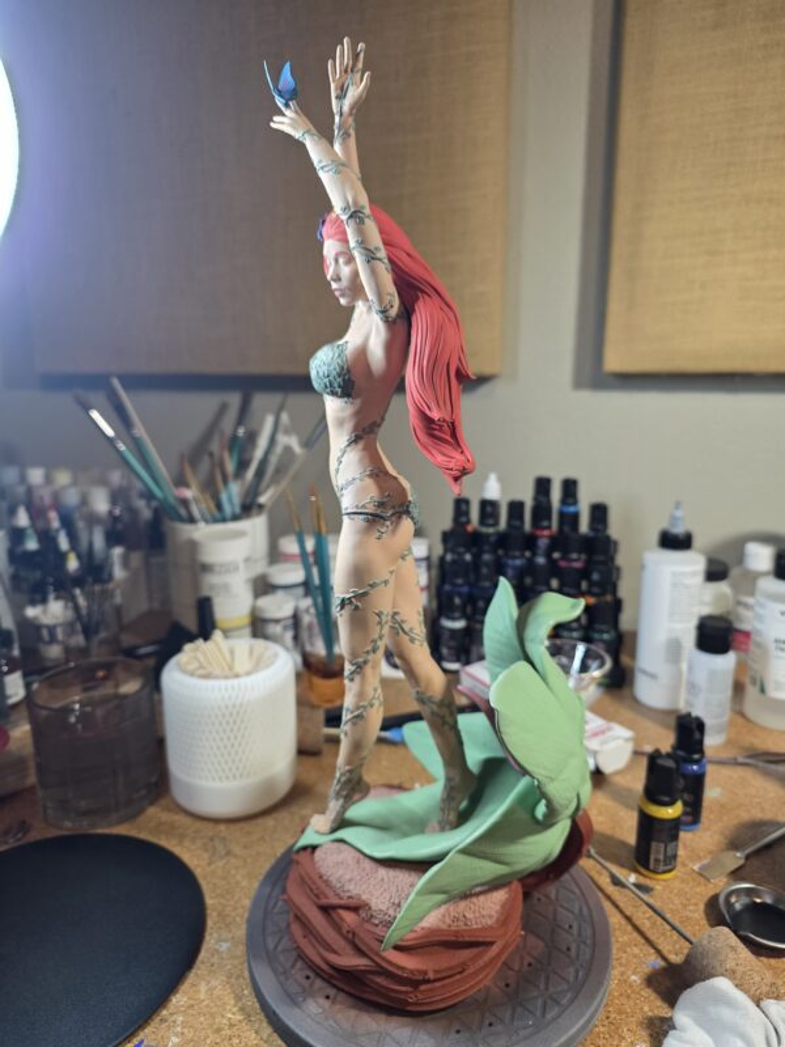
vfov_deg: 73.9
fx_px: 695
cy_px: 524
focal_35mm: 23
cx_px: 392
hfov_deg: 58.9
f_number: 1.7
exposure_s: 1/120
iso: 250
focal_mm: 6.25
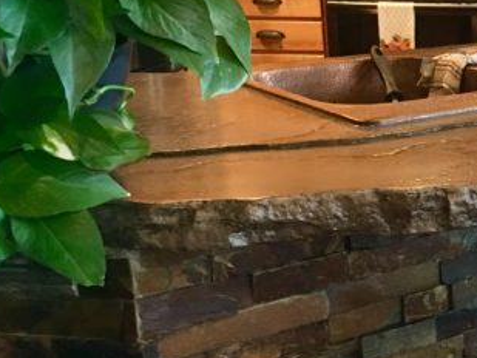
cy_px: 177
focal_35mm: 72
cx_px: 574
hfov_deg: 24.5
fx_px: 993
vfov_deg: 20.5
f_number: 2.2
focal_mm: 4.15
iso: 100
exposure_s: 1/10
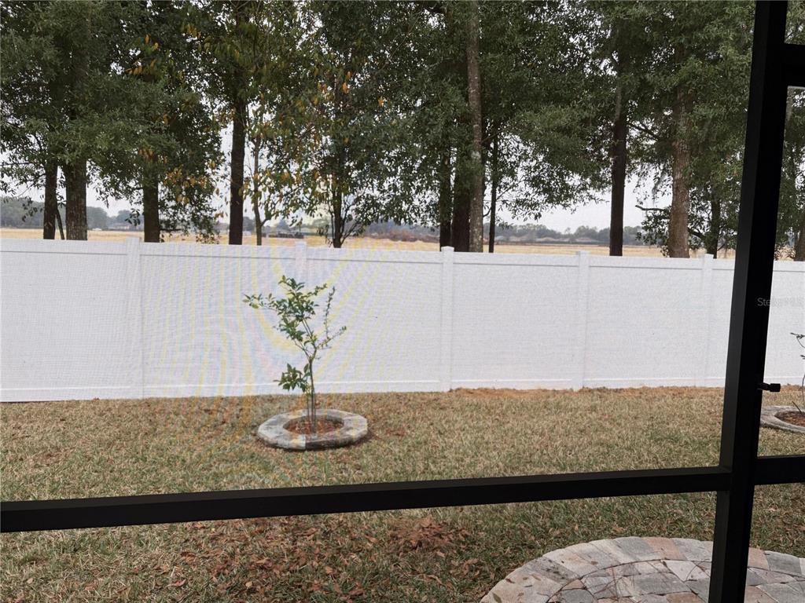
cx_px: 402
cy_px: 302
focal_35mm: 26
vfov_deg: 53.1
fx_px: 605
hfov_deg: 67.3
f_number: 1.6
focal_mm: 5.96
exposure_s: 1/444
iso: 50
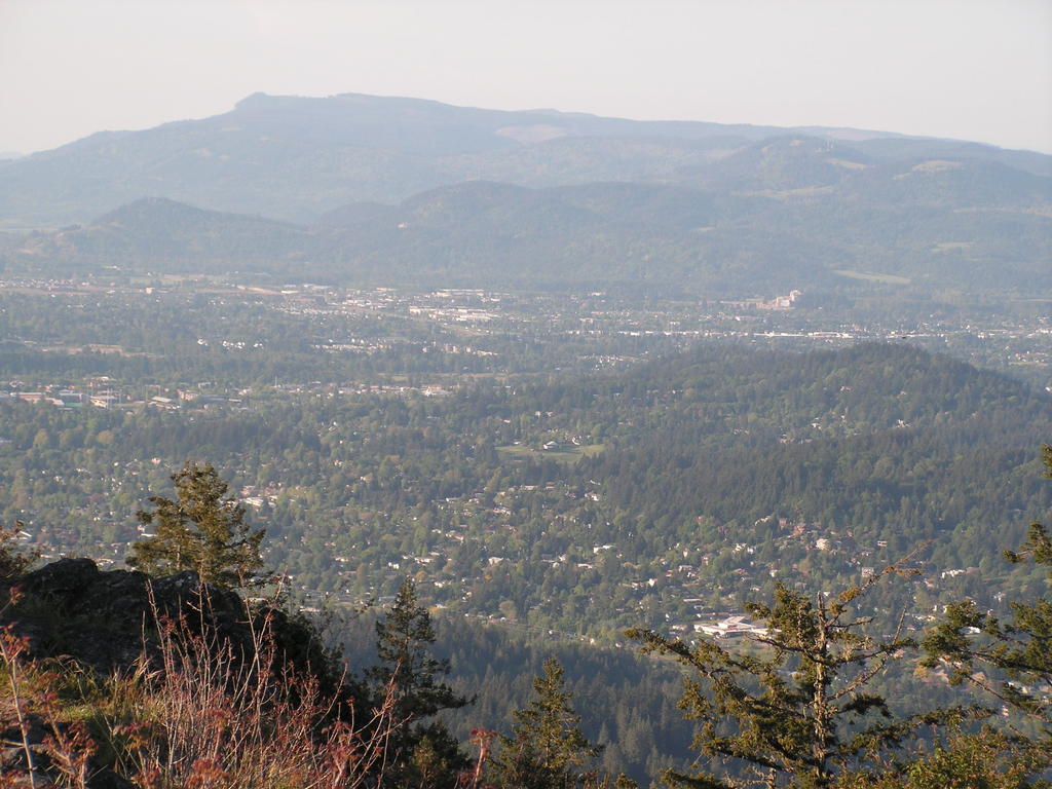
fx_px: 3586
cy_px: 394
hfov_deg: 16.7
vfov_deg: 12.6
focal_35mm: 118
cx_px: 526
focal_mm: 19.8
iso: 50
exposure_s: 1/250
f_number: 3.4
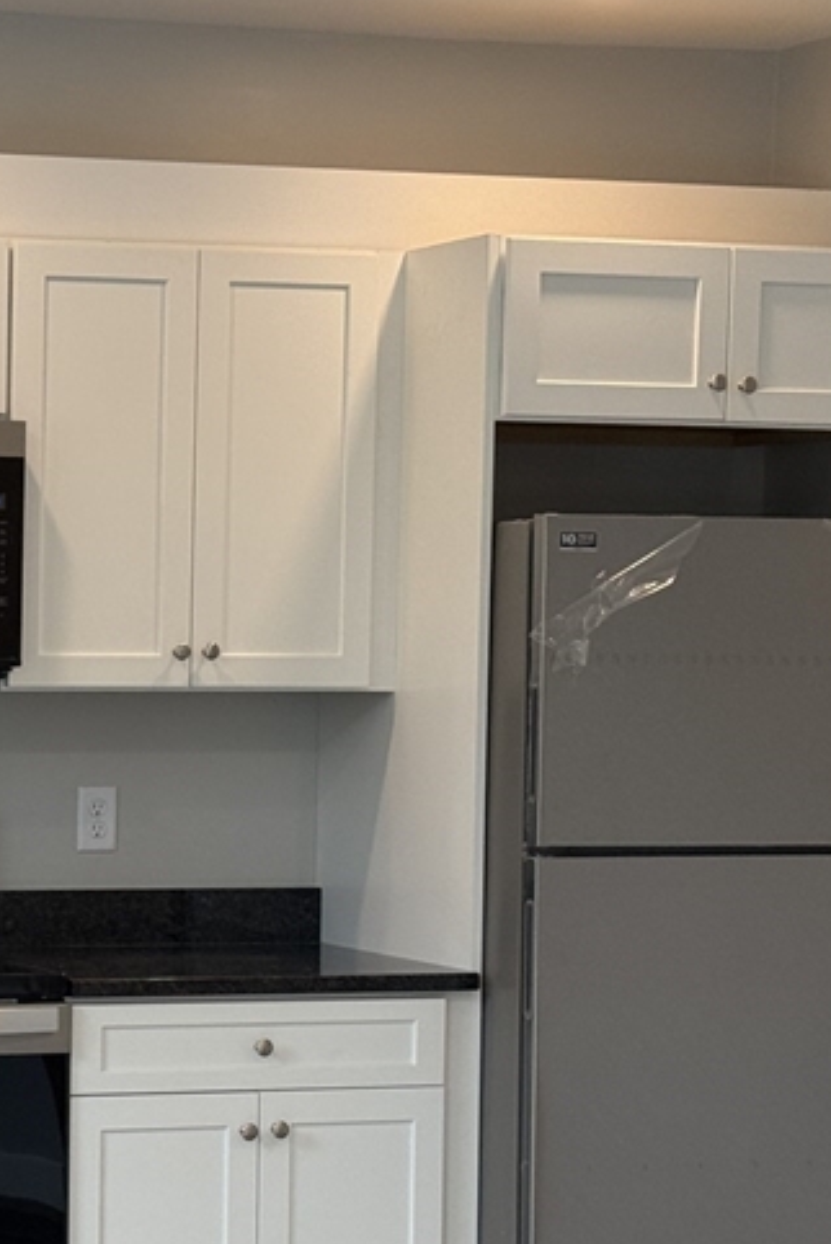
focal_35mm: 106
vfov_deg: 19.2
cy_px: 810
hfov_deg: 12.6
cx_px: -225
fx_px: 3665
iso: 80
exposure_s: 1/139
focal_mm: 6.76
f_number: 1.78
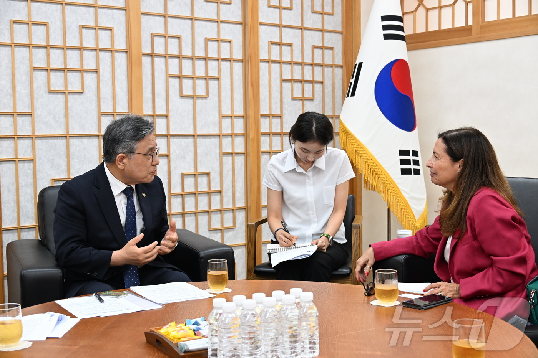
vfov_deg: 27.0
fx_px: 747
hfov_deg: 39.6
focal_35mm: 50
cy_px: 179
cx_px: 269
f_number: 7.1
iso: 2500
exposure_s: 1/160
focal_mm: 50
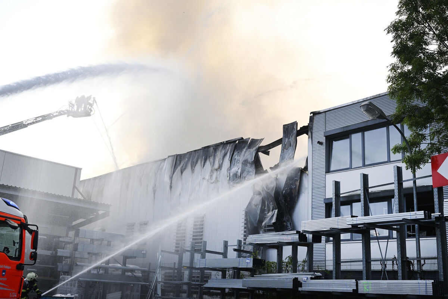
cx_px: 224
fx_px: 485
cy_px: 150
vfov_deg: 34.2
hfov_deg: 49.6
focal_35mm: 39
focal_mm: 39
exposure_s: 1/1000
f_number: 6.3
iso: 800
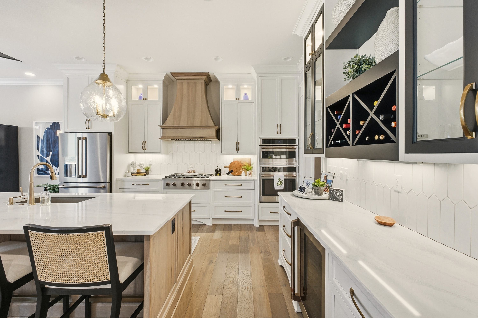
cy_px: 159
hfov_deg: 100.4
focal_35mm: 15
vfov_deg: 77.3
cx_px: 239
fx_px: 199
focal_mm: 10
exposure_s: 1/250
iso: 400
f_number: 9
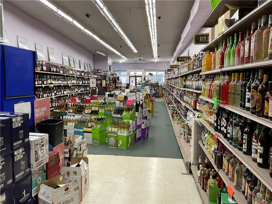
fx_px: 228
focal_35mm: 29
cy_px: 102
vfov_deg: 48.2
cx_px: 136
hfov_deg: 61.7
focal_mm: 3
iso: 64
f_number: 1.8
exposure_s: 1/60
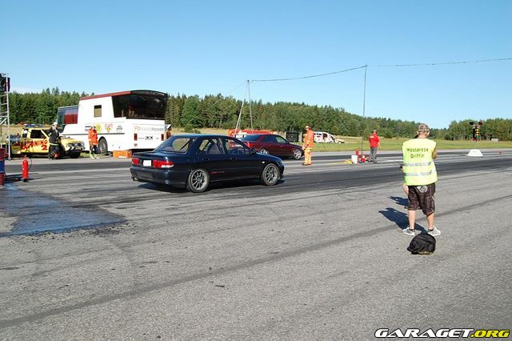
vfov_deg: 39.9
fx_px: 469
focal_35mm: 33
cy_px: 170
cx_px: 256
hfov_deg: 57.2
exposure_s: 1/320
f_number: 9
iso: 200
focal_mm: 22
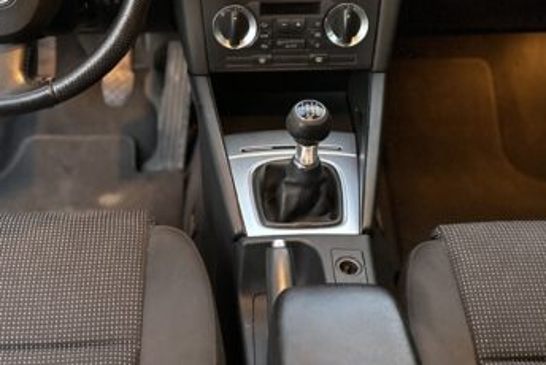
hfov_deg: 34.4
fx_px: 880
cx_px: 257
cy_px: 117
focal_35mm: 58
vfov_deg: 23.3
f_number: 1.78
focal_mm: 6.86
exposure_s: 1/33
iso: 1000
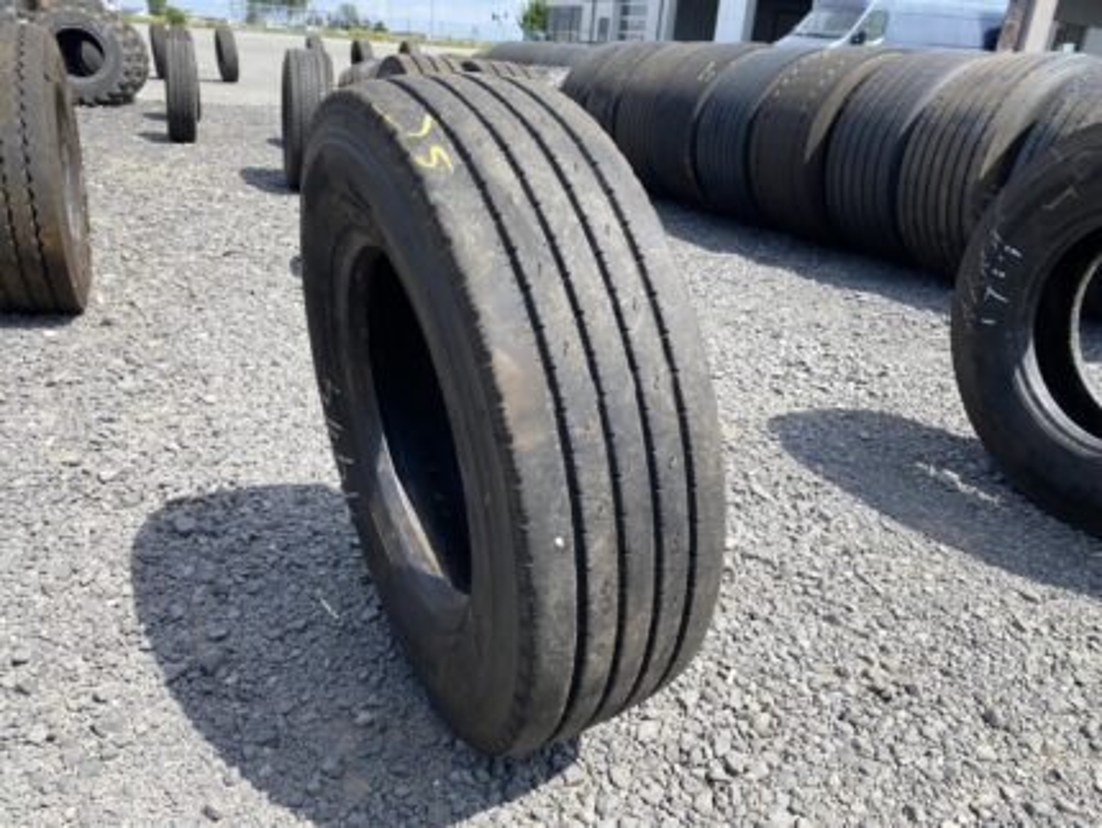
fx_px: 828
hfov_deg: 67.3
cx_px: 551
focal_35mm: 26
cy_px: 414
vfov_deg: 53.1
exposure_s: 1/1287
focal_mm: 4.25
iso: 32
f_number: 1.8
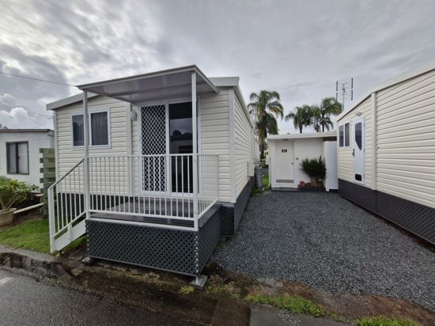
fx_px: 163
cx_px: 218
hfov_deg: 106.2
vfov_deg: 89.9
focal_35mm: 13
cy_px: 163
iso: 50
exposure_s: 1/2072
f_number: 2.2
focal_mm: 1.74
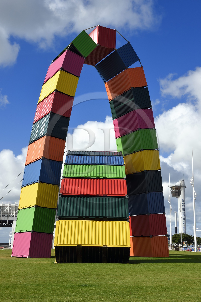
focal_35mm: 52
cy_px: 151
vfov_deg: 38.2
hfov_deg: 26.0
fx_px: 436
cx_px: 100
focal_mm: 52
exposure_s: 1/320
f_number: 14
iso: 200
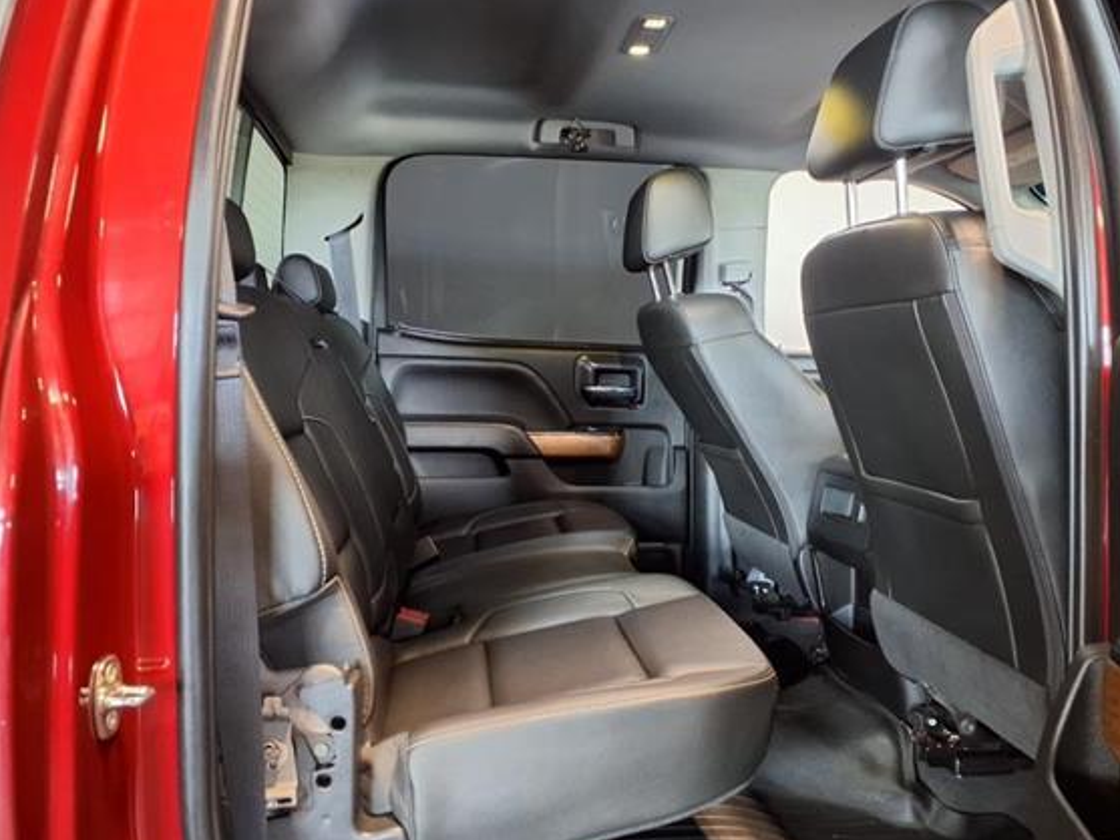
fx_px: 1003
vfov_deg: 45.5
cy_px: 410
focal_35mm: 31
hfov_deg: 58.3
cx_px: 607
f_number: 1.9
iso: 400
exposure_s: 1/20
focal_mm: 3.58
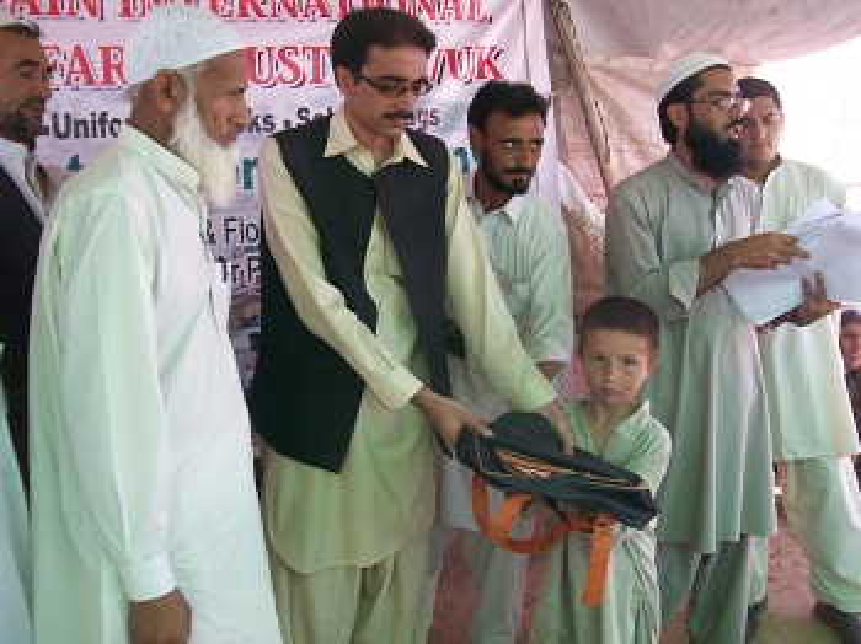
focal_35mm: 36
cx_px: 430
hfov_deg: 51.4
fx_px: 895
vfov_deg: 39.6
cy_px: 322
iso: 80
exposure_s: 1/199
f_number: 2.7
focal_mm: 6
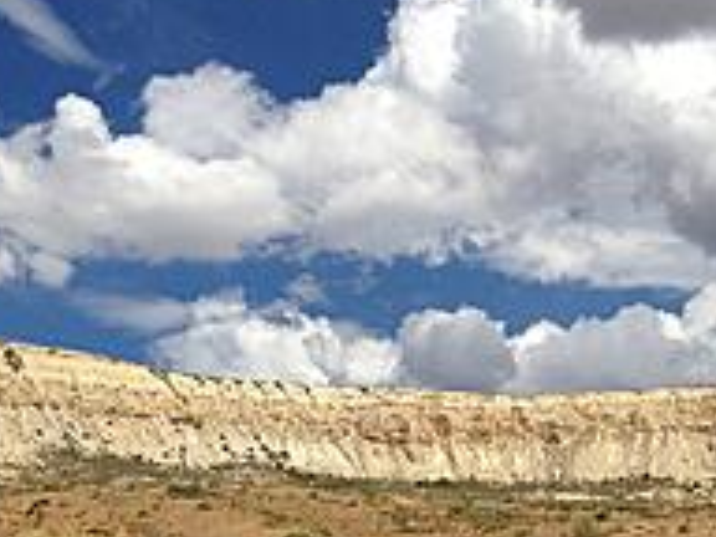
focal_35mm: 73
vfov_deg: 20.1
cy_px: 384
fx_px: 1510
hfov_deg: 26.6
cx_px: 451
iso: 50
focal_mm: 4.28
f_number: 2.4
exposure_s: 1/3953
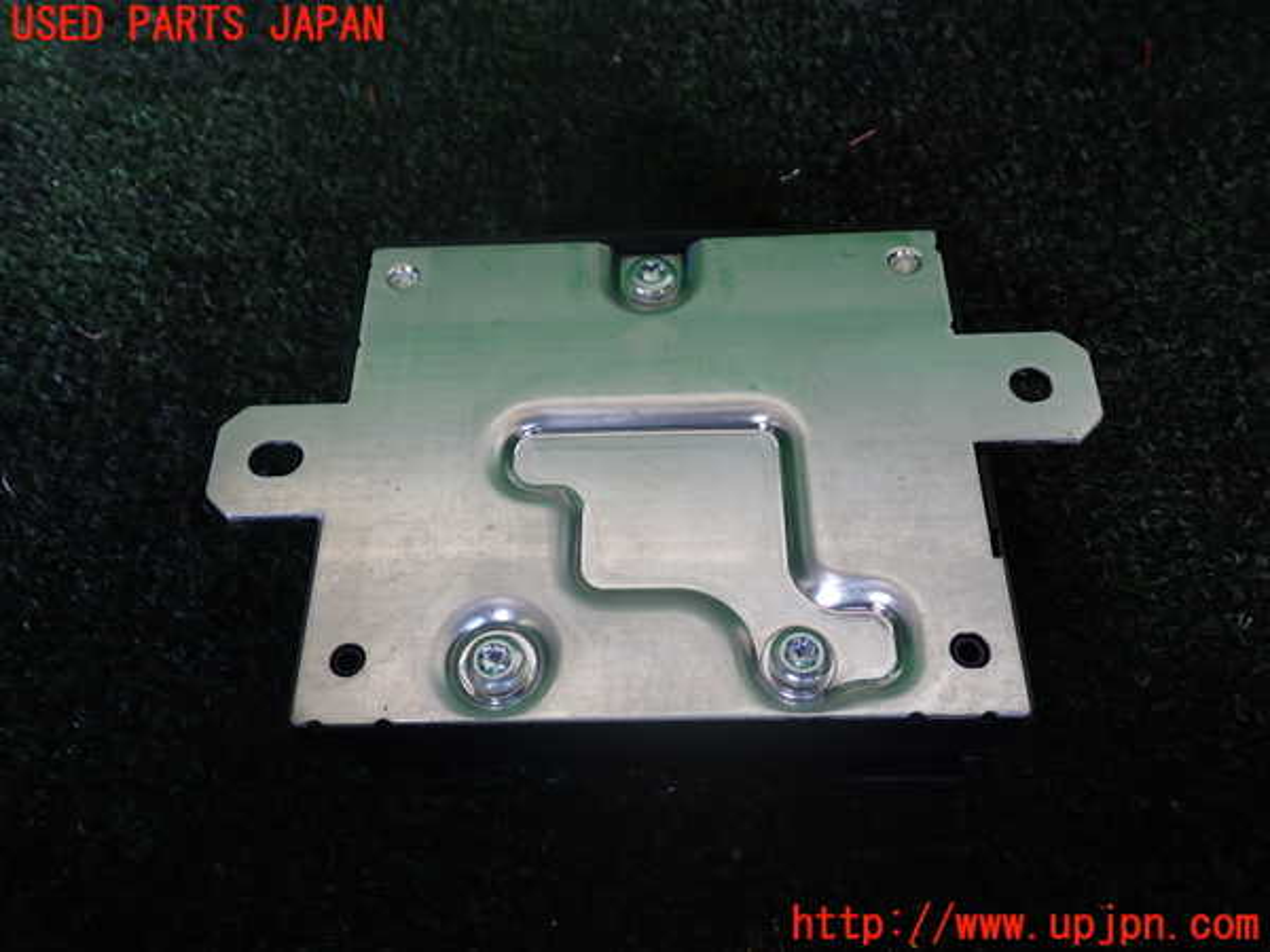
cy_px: 476
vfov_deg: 46.8
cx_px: 635
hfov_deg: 60.0
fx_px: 1101
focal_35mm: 30
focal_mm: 5.4
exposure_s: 1/60
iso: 125
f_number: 2.3
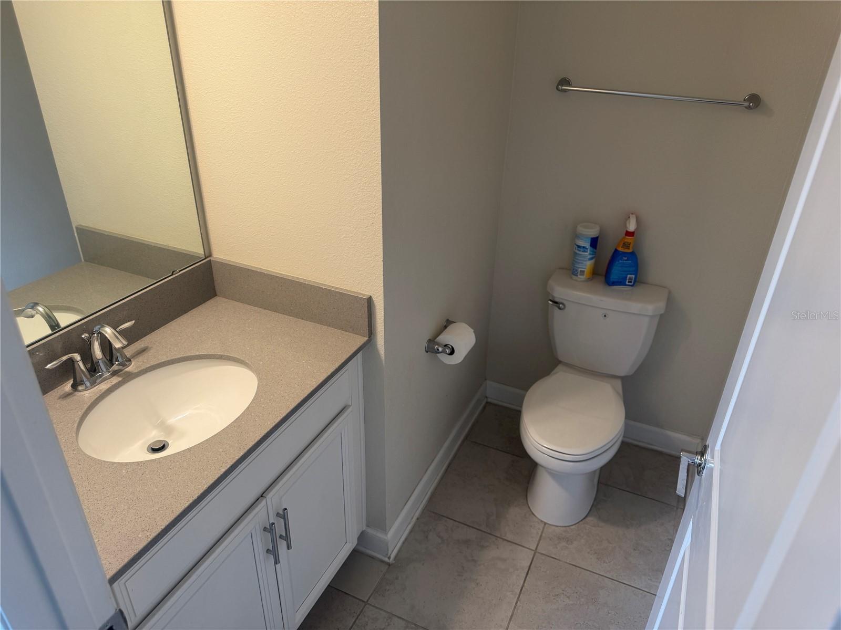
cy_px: 315
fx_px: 583
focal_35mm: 24
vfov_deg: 56.8
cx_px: 420
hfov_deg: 71.6
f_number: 1.78
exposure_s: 1/60
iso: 125
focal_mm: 6.76
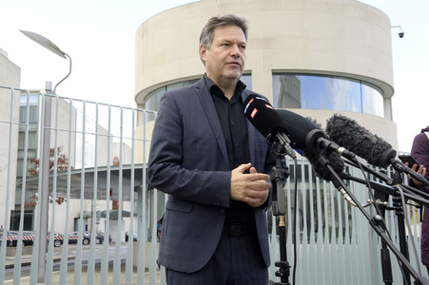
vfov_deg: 30.5
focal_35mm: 44
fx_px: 524
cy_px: 142
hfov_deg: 44.5
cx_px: 214
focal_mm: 44
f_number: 8
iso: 800
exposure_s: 1/250
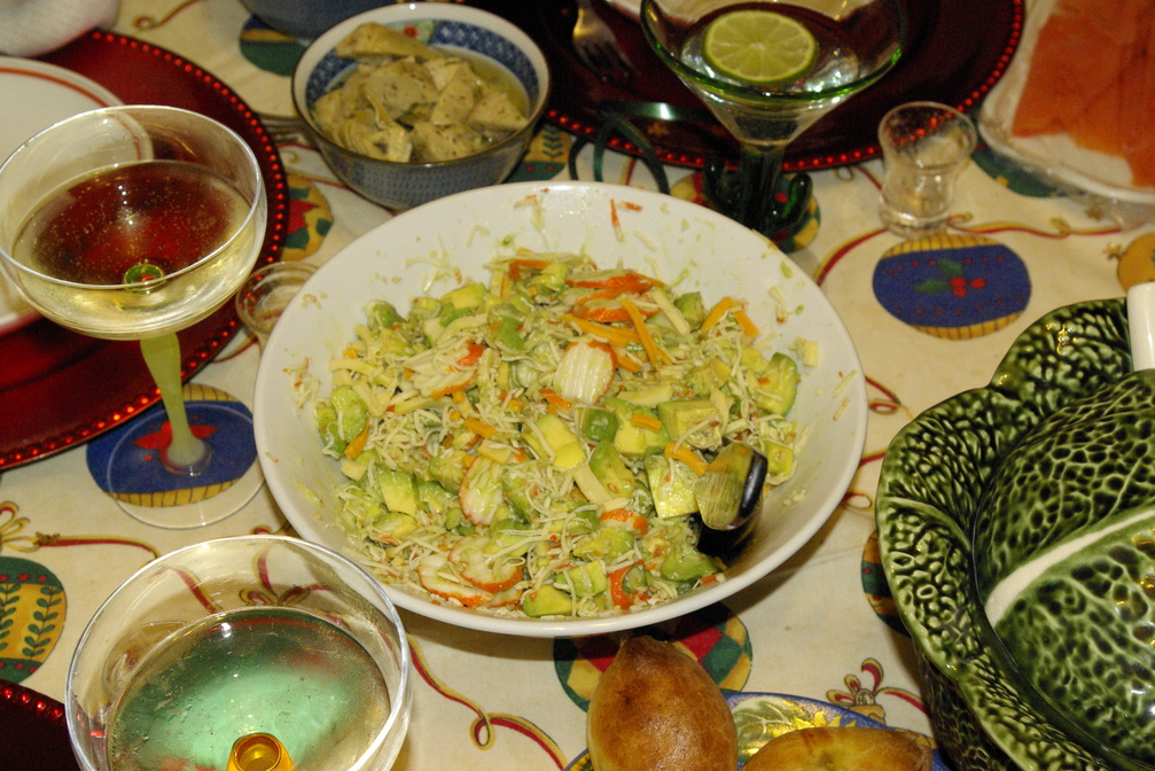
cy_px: 388
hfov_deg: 34.5
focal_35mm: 58
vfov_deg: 23.4
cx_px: 572
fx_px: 1861
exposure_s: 1/60
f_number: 8
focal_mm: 38
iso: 1600
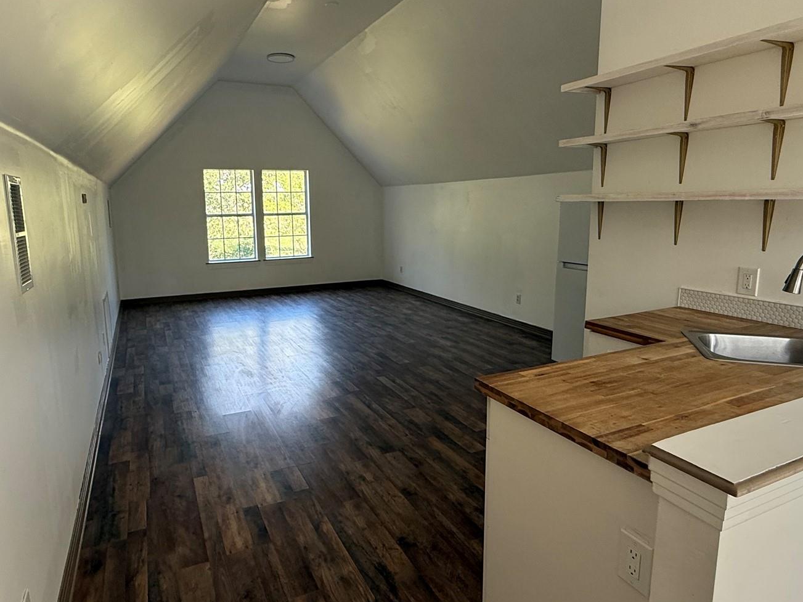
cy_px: 284
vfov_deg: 61.0
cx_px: 355
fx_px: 510
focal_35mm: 22
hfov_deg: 76.1
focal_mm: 2.22
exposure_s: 1/99
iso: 125
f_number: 2.2
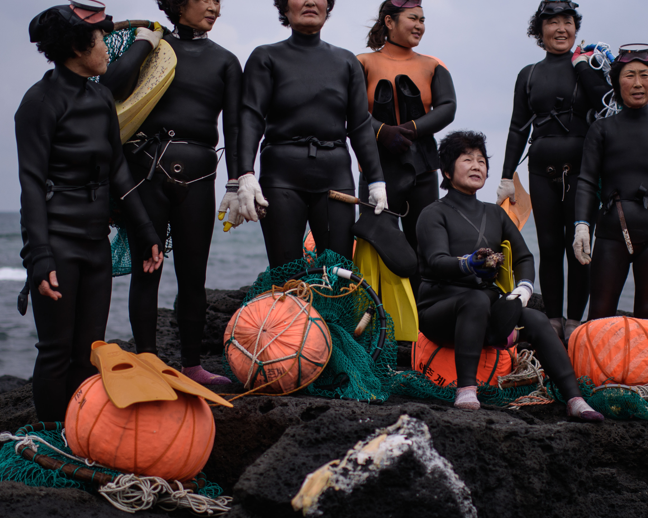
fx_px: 1112
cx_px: 372
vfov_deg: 26.2
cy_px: 236
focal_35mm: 58
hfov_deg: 32.4
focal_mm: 35
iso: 160
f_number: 1.4
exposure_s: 1/8000
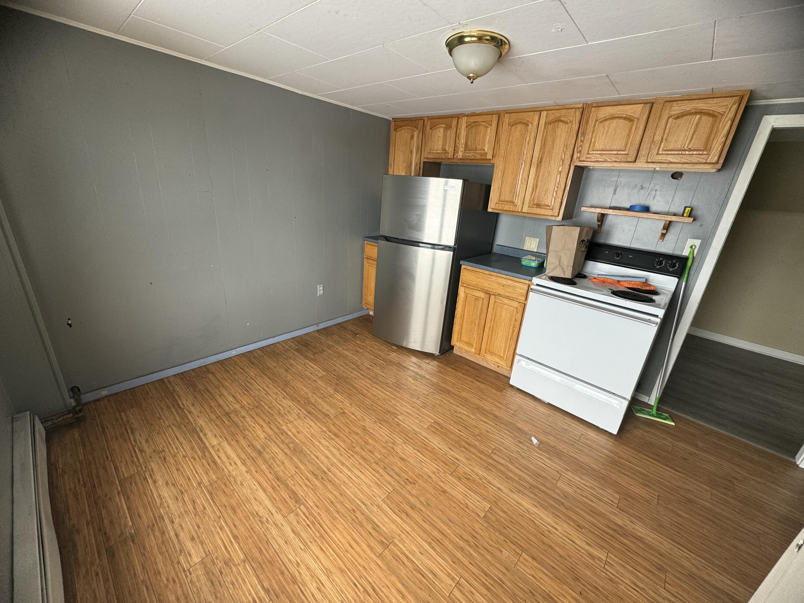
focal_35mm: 14
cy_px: 302
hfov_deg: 102.1
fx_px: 325
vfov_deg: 85.7
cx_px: 402
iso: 80
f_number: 2.2
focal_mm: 2.22
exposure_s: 1/99
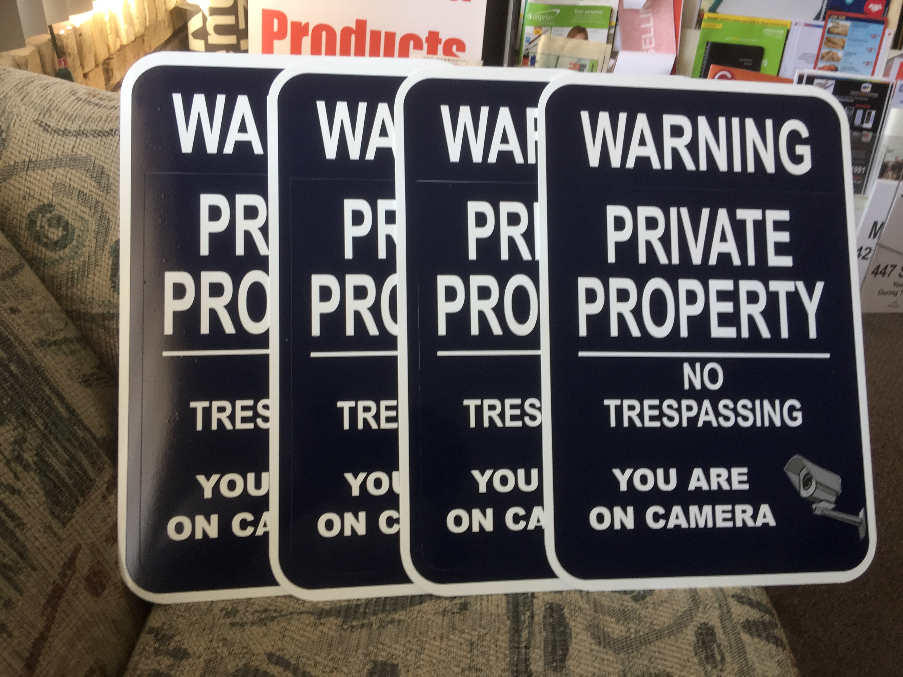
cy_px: 338
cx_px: 452
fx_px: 756
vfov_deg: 48.2
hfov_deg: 61.7
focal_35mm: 29
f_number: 2.2
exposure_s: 1/30
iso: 50
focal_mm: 4.15
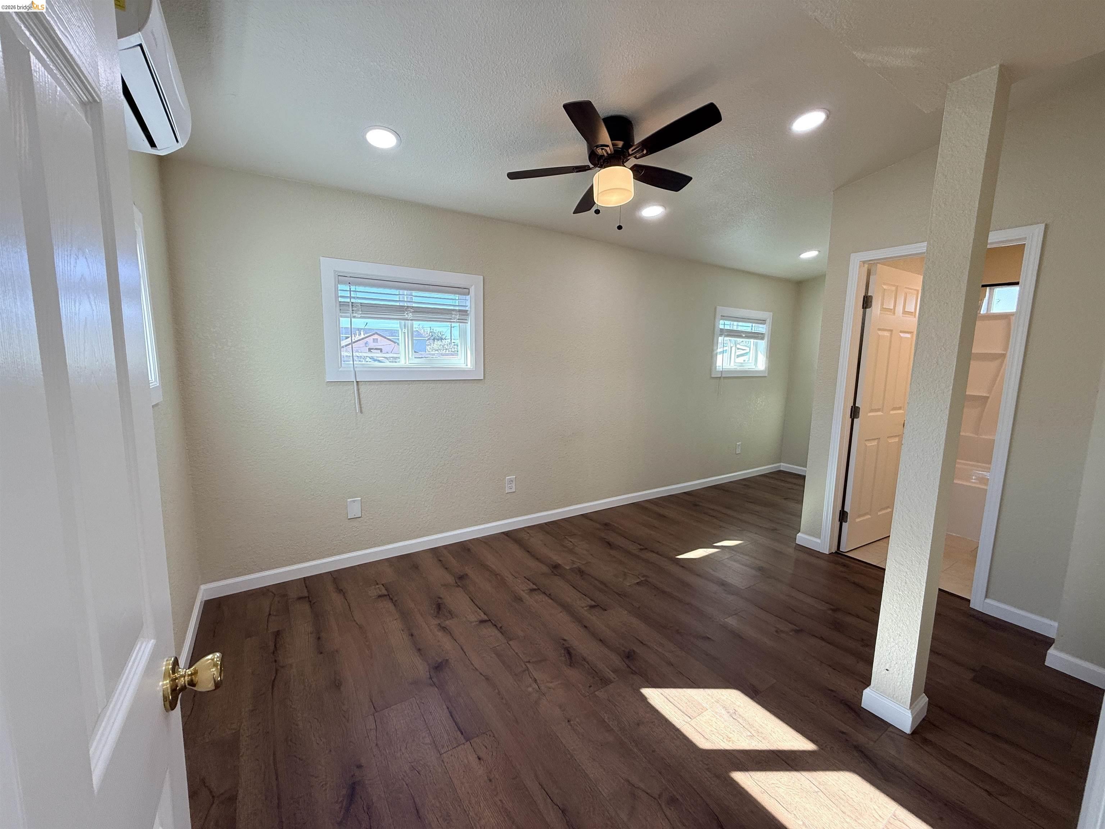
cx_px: 552
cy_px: 414
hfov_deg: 102.1
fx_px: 447
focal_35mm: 14
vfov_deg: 85.7
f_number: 2.2
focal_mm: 2.22
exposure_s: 1/121
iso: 64
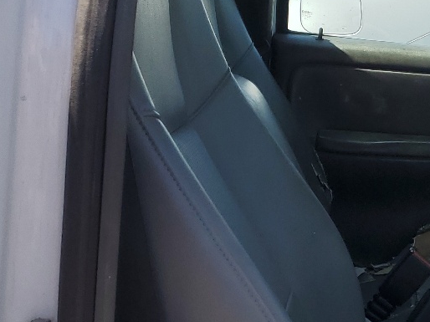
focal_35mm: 81
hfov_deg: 22.1
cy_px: 185
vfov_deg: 18.2
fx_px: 1006
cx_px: 530
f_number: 1.5
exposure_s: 1/1429
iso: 50
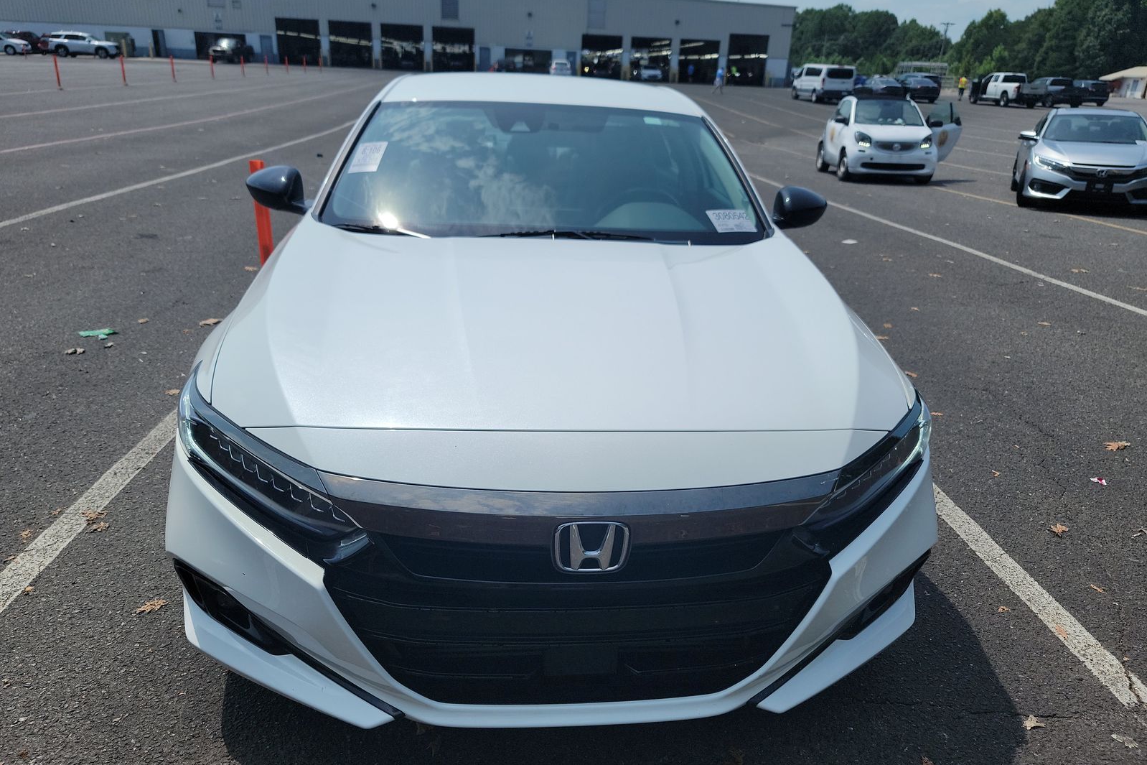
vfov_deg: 51.3
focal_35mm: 25
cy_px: 394
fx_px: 796
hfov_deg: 71.5
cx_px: 574
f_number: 1.8
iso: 50
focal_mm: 6.7
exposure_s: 1/1746
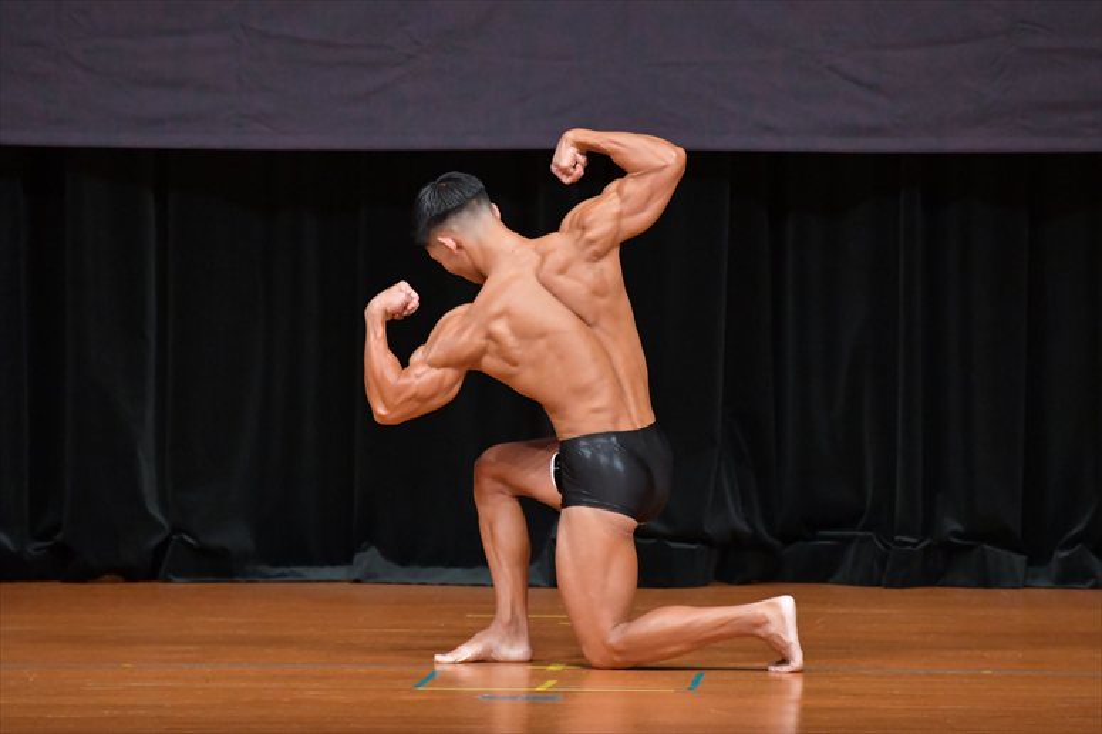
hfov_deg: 6.0
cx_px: 551
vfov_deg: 4.0
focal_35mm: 345
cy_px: 367
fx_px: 10556
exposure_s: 1/400
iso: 5000
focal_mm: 230
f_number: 5.6
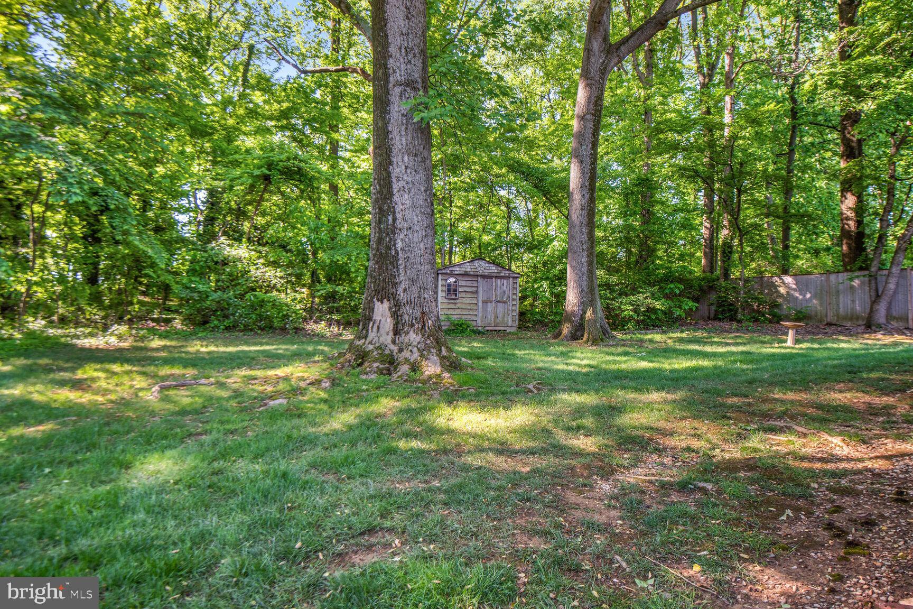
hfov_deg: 84.0
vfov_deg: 61.9
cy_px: 304
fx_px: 507
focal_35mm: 20
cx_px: 456
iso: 200
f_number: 8
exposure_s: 1/15
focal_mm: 20
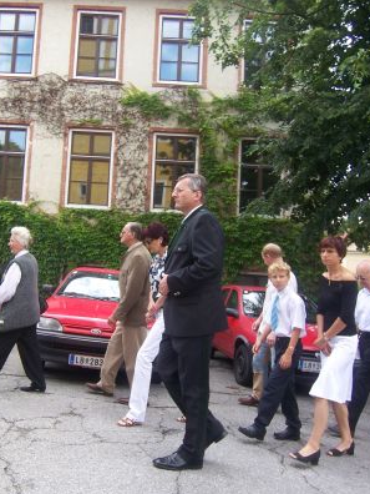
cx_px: 141
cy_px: 248
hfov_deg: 45.1
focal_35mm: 31
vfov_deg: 58.4
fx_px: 442
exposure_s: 1/160
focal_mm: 3.8
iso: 64
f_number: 2.8
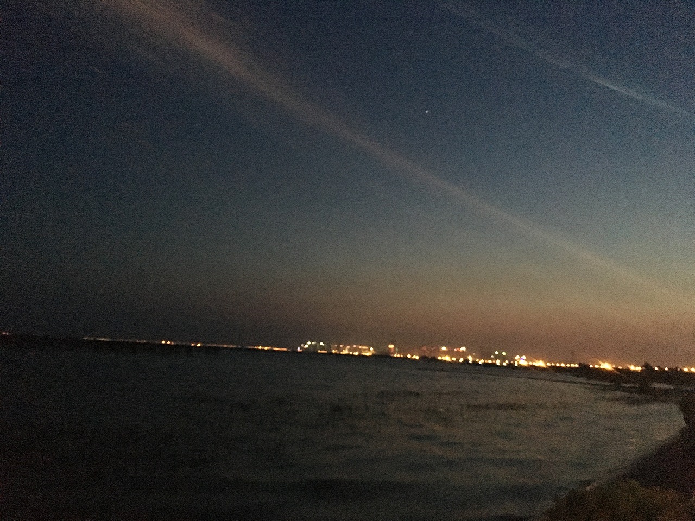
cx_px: 348
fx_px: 582
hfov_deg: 61.7
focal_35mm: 29
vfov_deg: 48.2
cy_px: 260
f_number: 2.2
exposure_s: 1/17
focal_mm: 4.15
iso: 2000
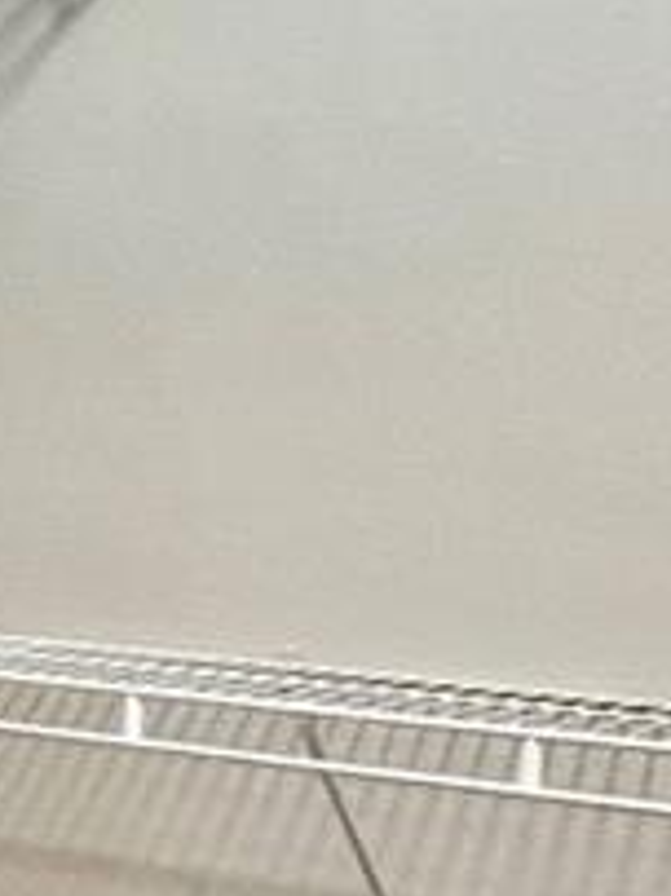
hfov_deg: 17.0
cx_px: -375
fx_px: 1992
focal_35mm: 77
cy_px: 733
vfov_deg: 24.9
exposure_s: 1/60
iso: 200
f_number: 1.8
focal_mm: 1.57
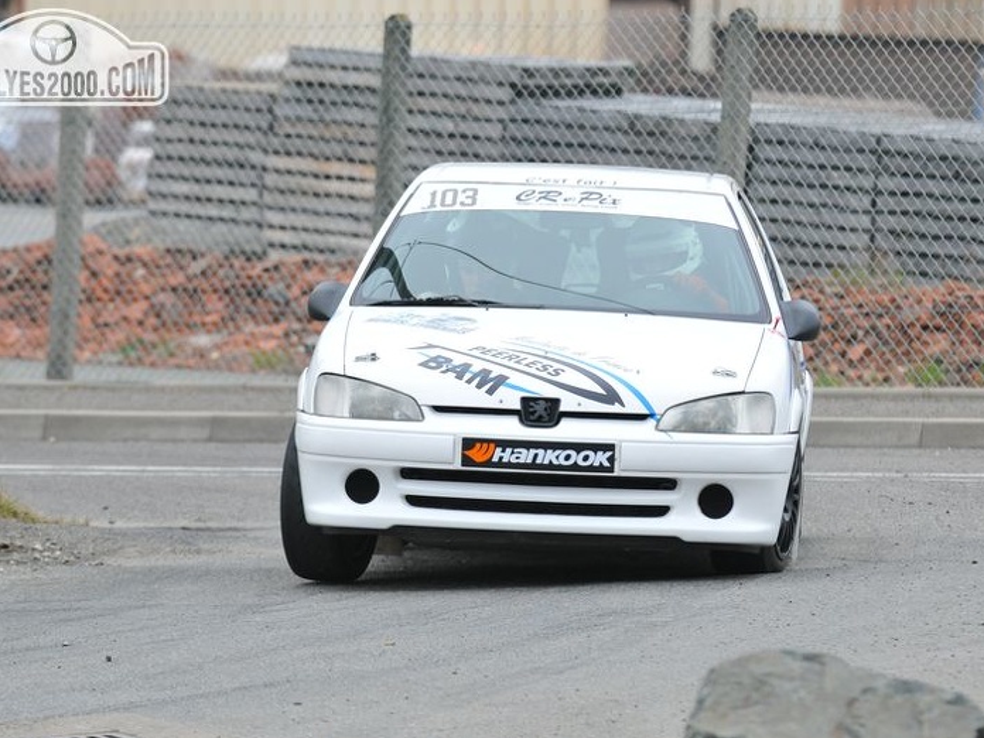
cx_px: 489
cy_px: 370
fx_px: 9779
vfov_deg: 4.3
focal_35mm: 344
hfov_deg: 5.8
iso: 1250
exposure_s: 1/800
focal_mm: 210
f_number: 5.6
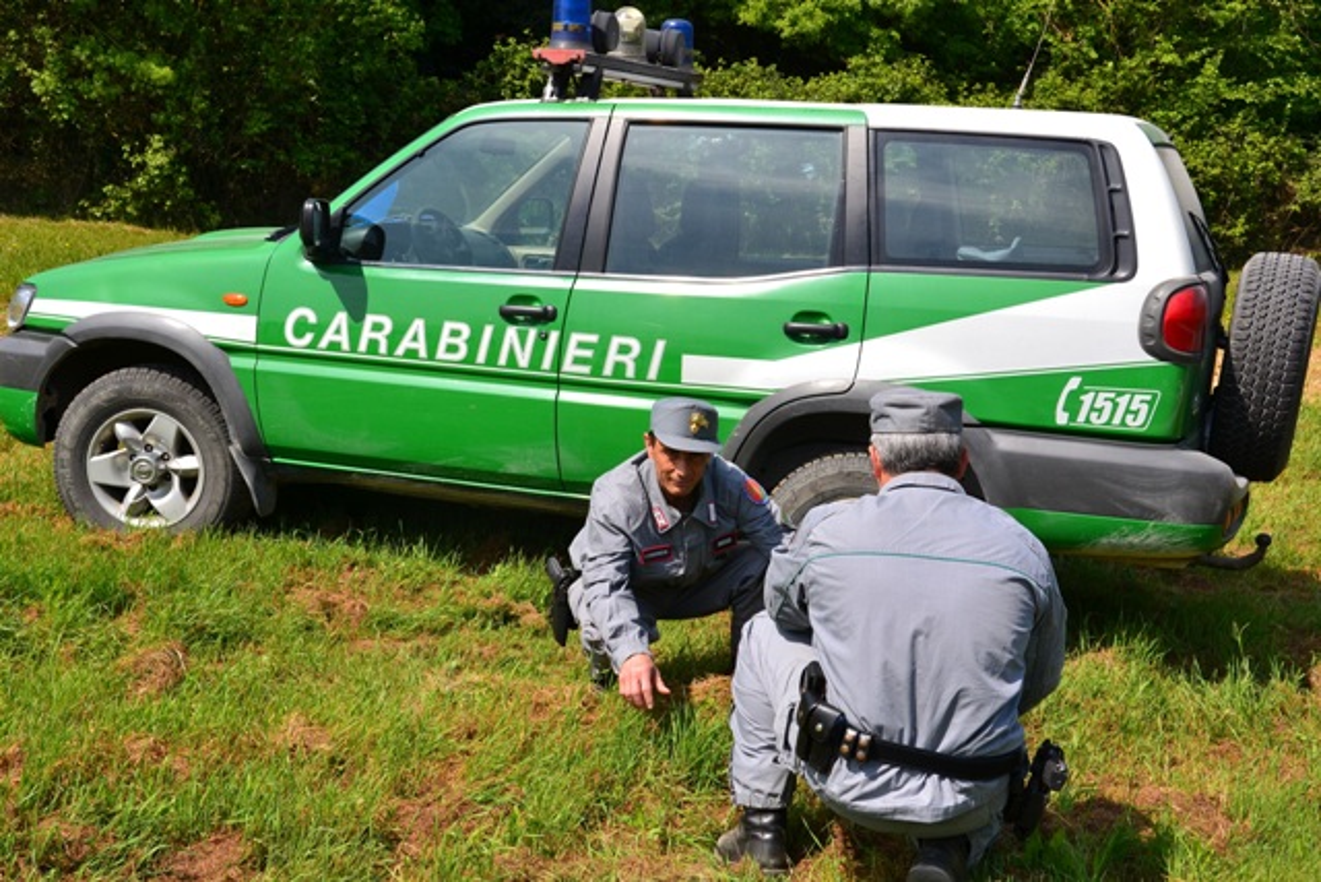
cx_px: 660
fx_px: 1762
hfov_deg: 41.1
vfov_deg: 28.1
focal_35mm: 48
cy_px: 441
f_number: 11
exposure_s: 1/500
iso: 400
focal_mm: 32
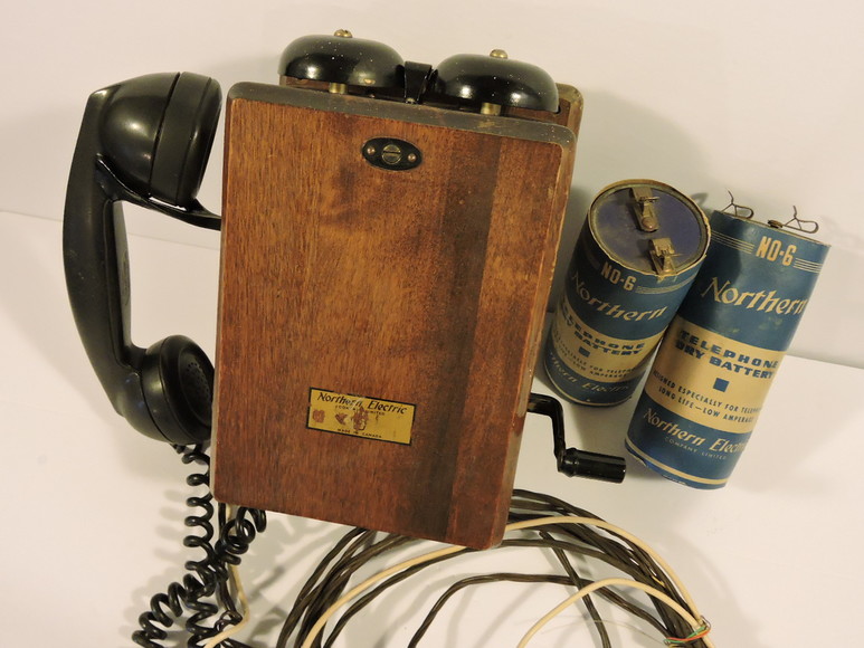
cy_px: 324
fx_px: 749
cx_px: 432
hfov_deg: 60.0
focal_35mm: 30
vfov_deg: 46.8
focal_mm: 5.4
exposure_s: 1/8
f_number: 3.5
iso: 800
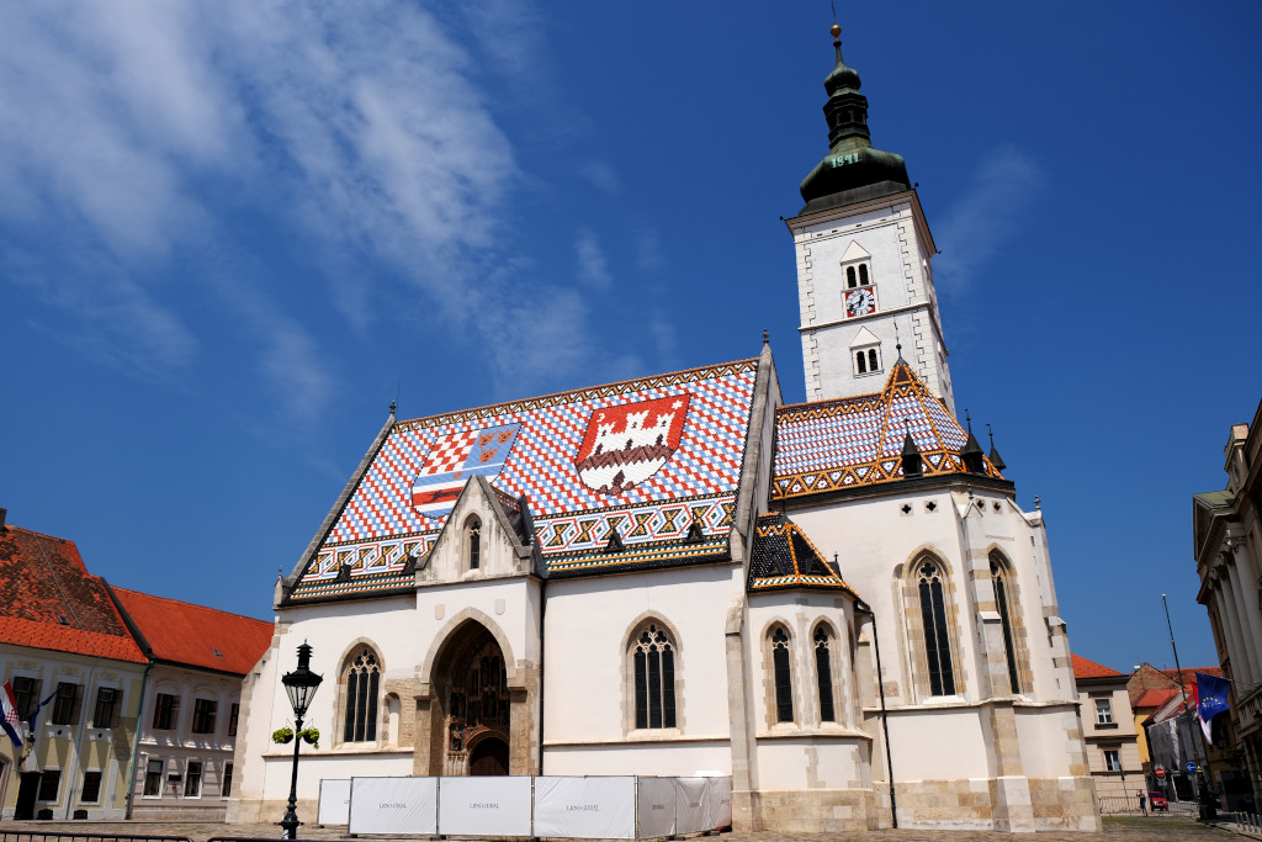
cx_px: 631
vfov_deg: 47.9
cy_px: 421
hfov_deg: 67.4
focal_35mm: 27
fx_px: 947
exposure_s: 1/1000
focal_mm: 18
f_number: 5
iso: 160
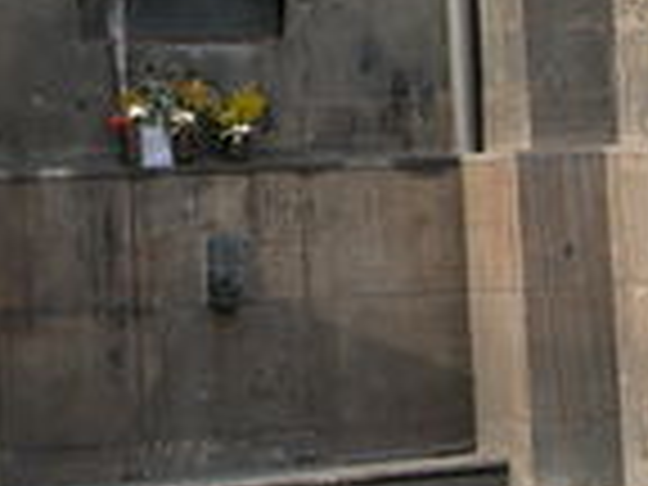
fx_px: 2602
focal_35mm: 139
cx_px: 99
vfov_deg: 10.6
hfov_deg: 14.1
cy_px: 0
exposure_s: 1/101
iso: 100
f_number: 4.3
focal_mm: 12.7
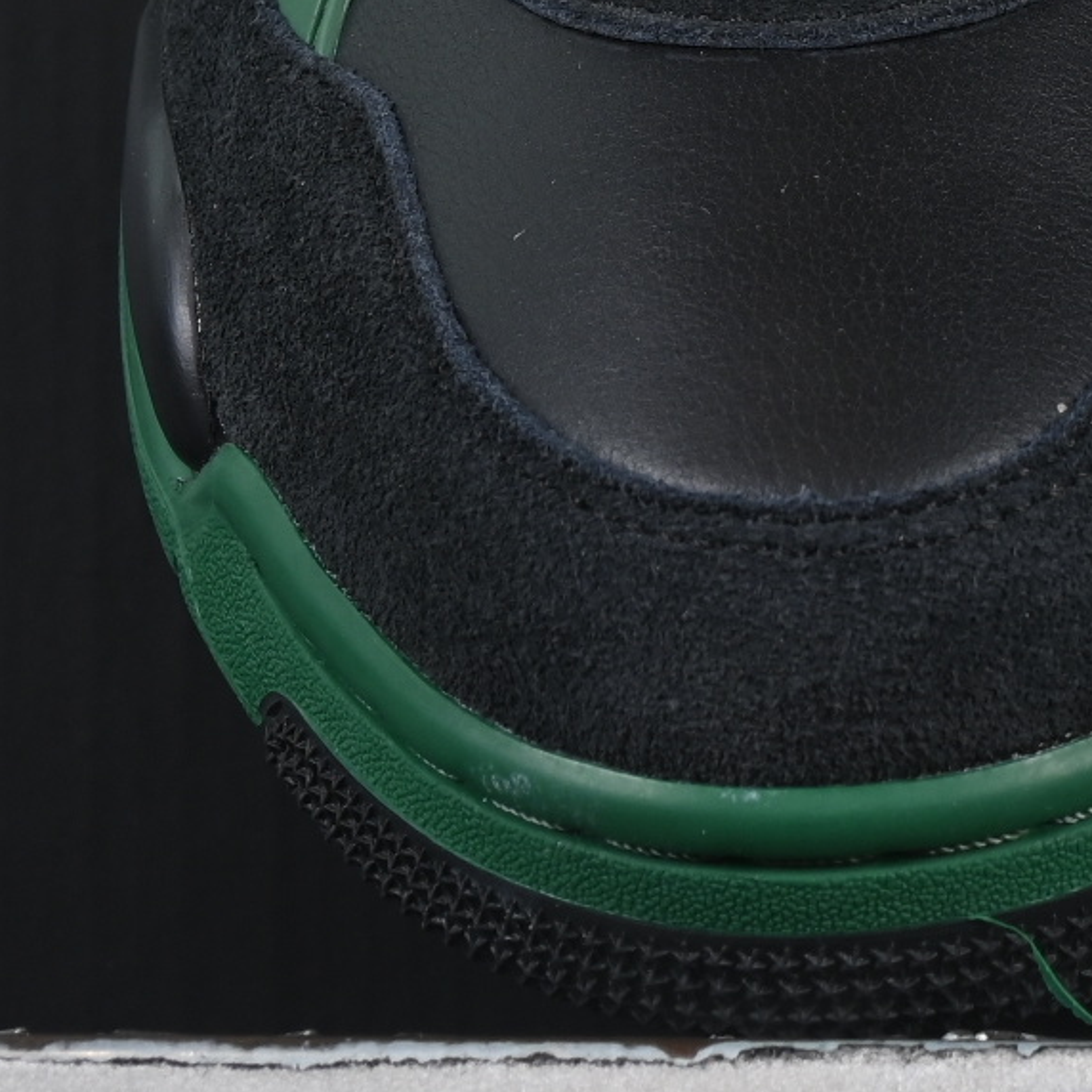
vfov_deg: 5.6
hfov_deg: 5.6
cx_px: 1396
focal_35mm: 310
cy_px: -61
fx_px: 11064
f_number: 6.3
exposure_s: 1/50
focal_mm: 50
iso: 160
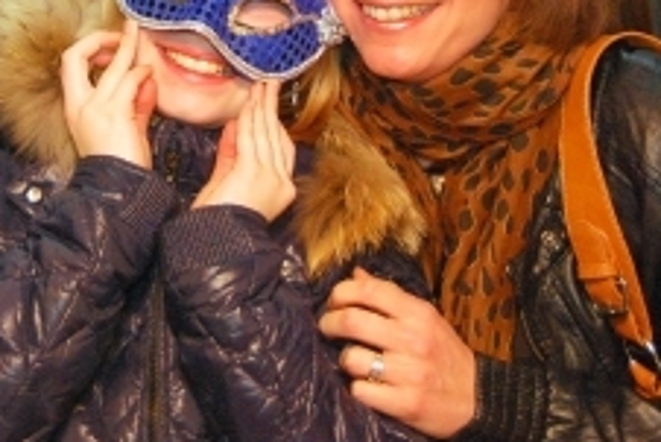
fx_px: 2774
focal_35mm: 151
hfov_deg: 13.6
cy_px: -139
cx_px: 225
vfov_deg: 9.0
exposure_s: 1/60
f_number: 5
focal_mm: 38
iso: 1400
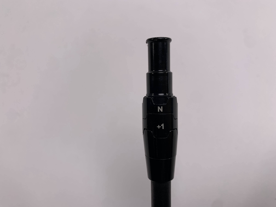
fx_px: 207
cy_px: 104
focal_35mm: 26
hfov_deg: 67.3
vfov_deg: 53.1
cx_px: 138
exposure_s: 1/259
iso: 25
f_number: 1.8
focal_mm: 4.25
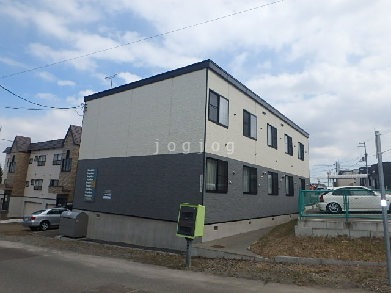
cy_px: 146
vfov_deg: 56.8
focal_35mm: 24
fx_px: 271
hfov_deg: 71.6
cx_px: 196
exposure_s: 1/500
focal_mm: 4.2
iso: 125
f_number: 6.5
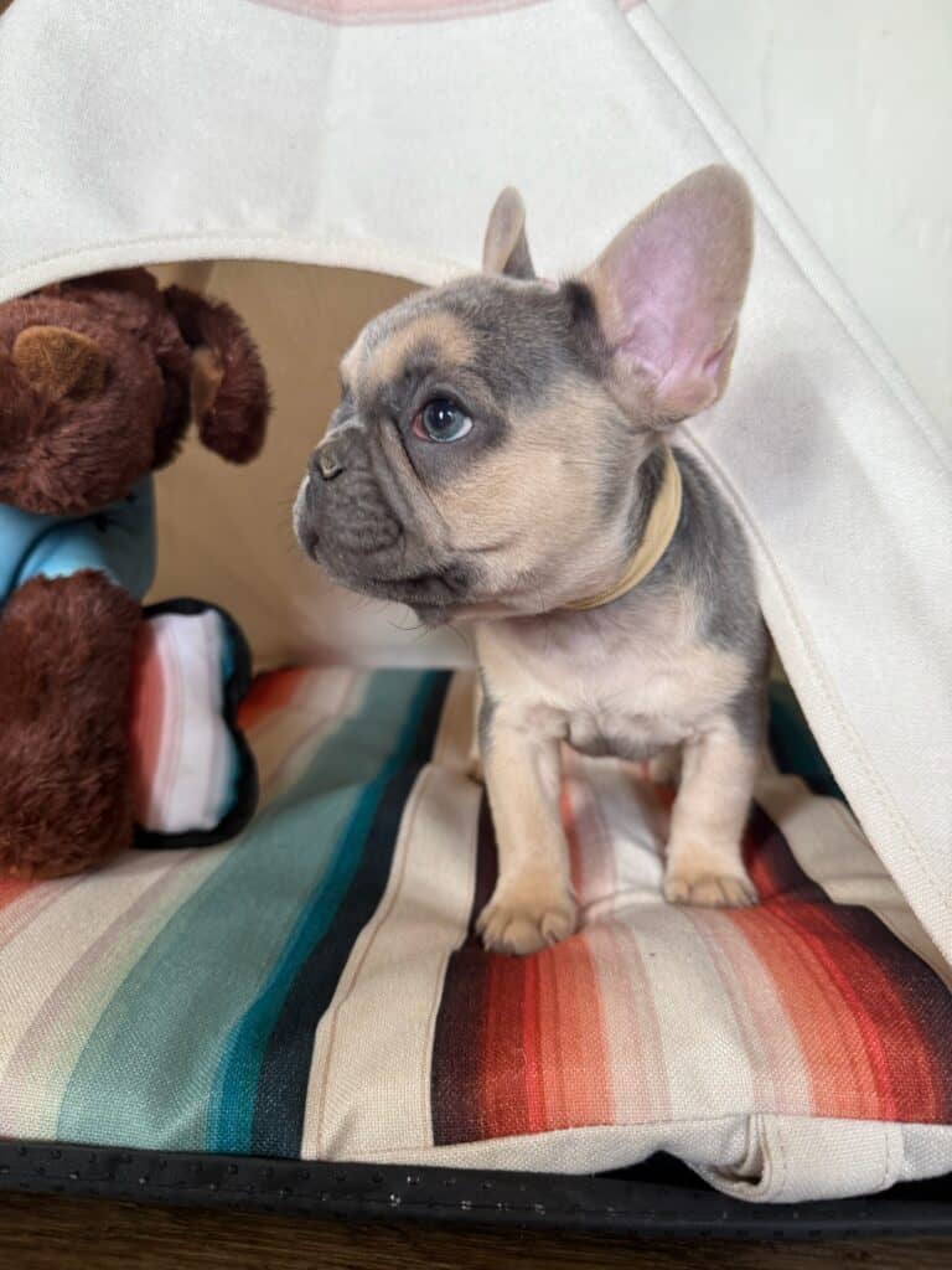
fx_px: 880
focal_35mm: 24
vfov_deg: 71.6
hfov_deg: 56.8
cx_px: 476
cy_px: 635
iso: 125
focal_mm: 6.76
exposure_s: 1/60
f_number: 1.78
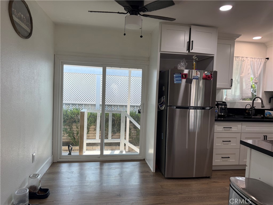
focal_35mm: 24
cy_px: 102
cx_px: 136
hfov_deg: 71.6
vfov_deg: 56.8
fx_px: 189
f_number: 1.78
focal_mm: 6.76
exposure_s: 1/227
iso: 100
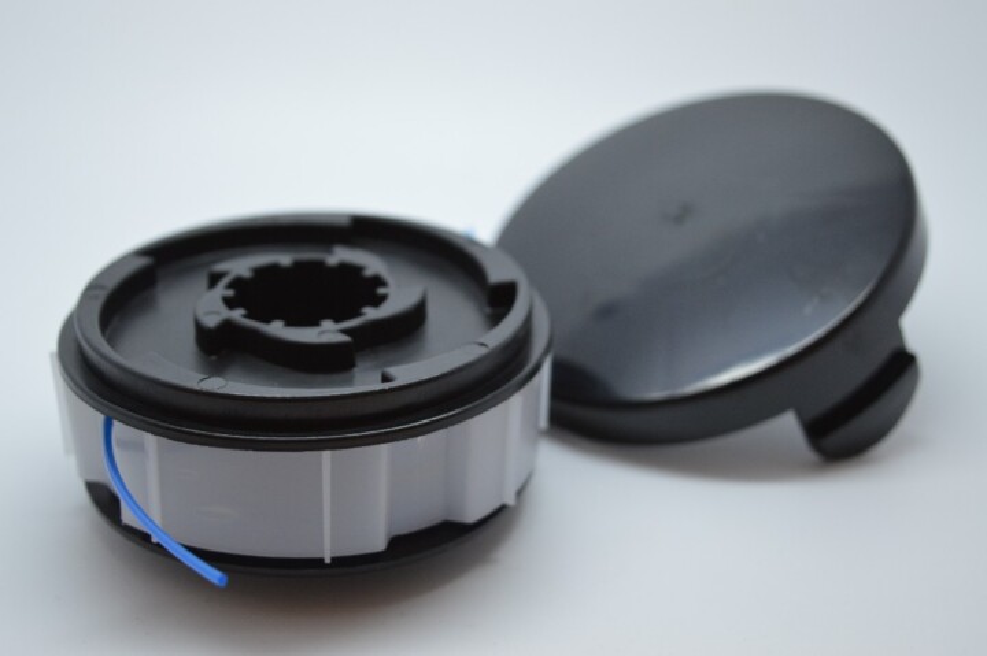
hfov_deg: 31.9
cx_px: 494
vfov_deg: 21.5
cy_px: 328
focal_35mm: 63
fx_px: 1726
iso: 400
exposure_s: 1/60
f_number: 5
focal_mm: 42
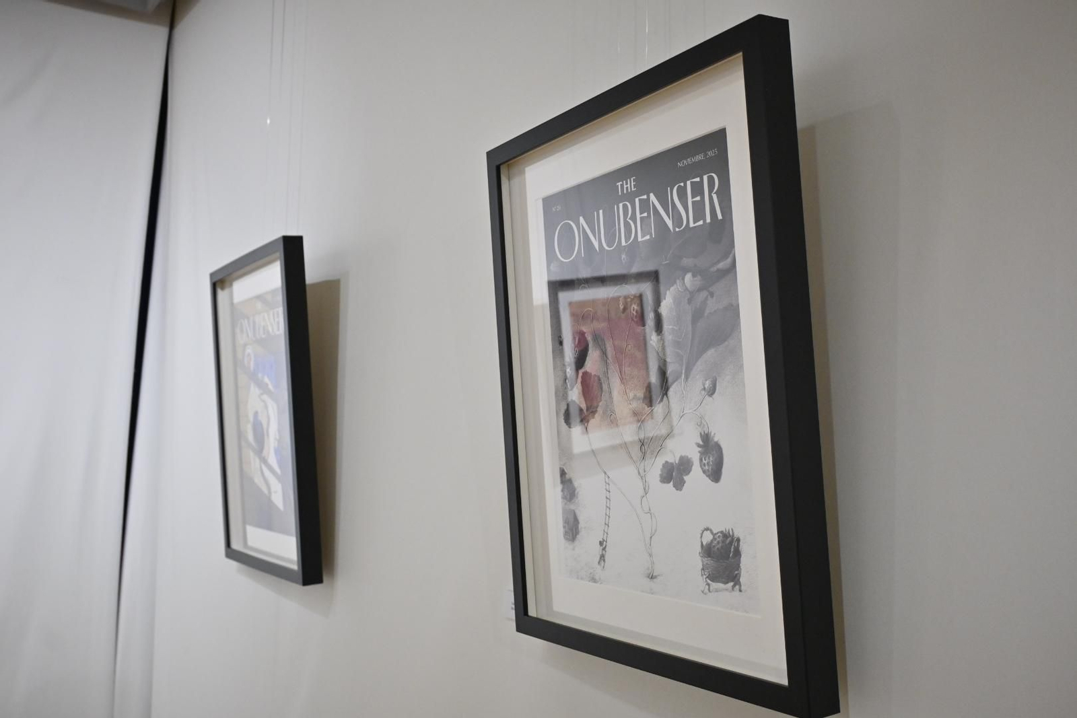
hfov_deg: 57.2
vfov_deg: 40.0
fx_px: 987
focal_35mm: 33
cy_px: 359
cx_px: 538
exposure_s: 1/320
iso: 1000
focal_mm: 22
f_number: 4
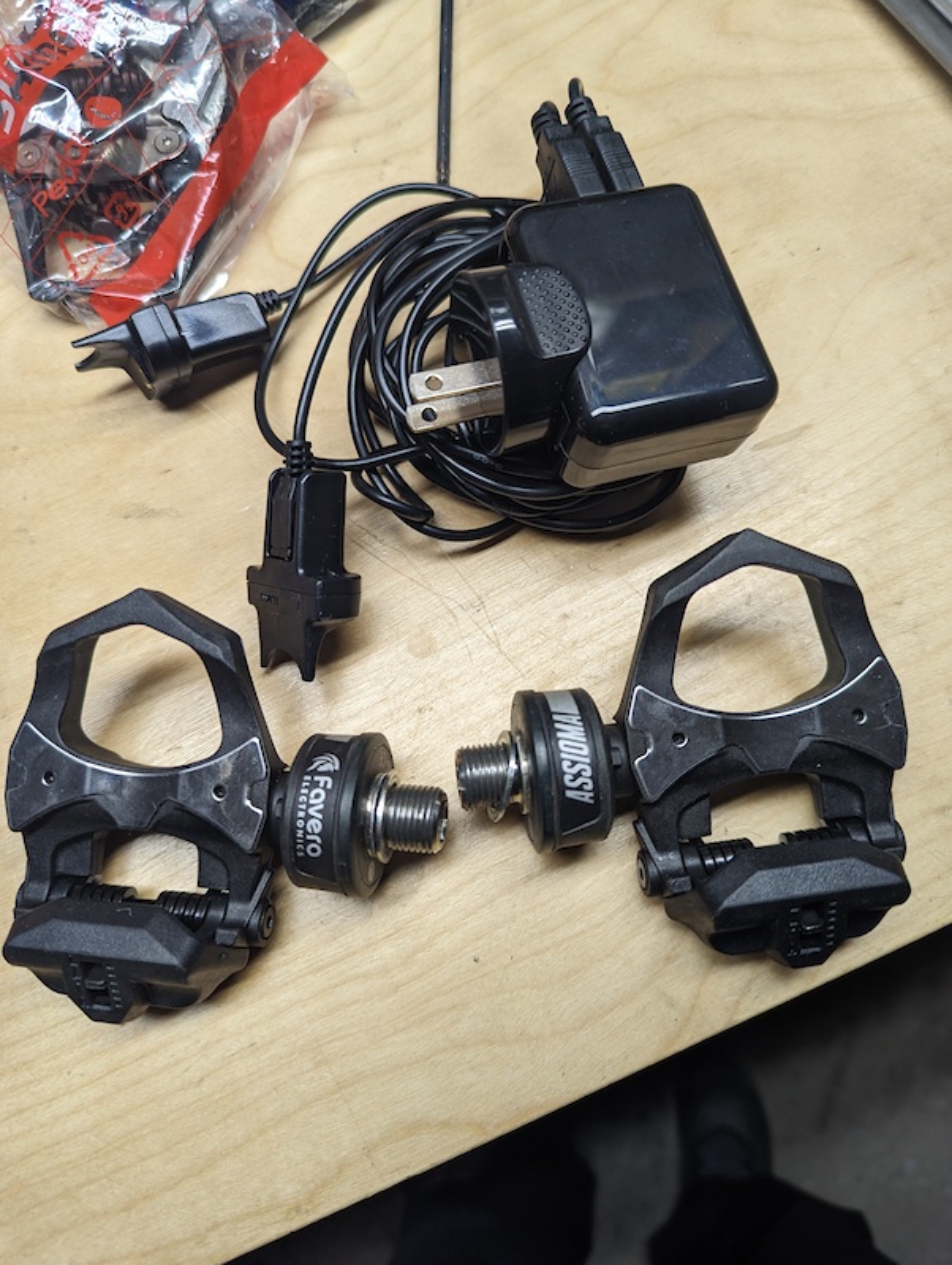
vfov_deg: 71.5
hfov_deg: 56.9
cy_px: 632
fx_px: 878
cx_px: 476
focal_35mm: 24
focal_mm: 6.81
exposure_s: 1/40
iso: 53
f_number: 1.85
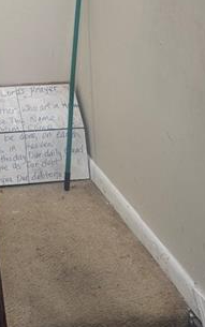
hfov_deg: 19.1
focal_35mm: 64
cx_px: -46
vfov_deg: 29.5
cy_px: -12
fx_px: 571
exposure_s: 1/60
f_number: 1.78
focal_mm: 6.76
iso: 250
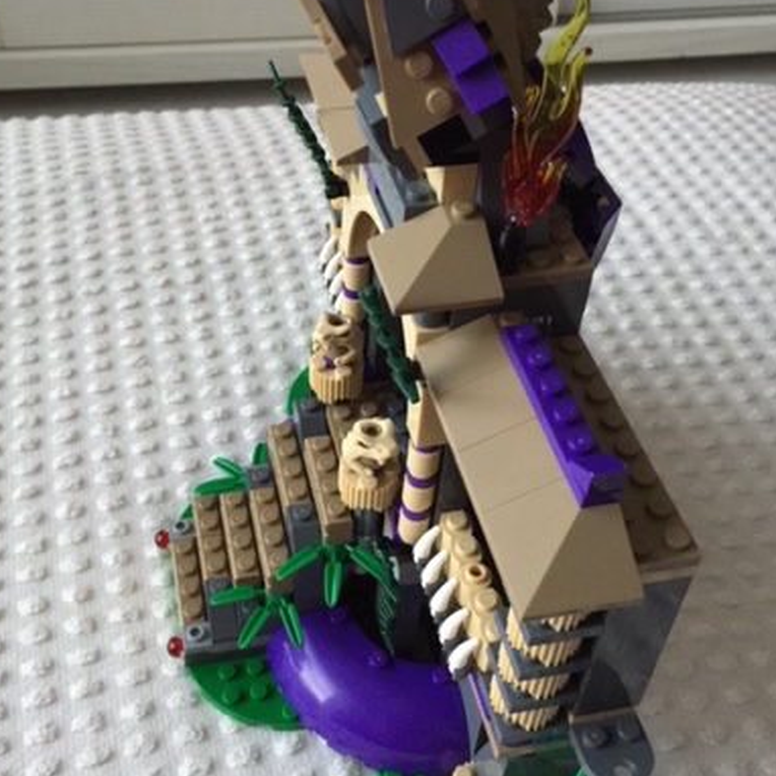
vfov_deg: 39.1
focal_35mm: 43
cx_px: 364
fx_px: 1091
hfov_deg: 39.2
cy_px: 358
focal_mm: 4.15
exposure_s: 1/15
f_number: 2.2
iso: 125
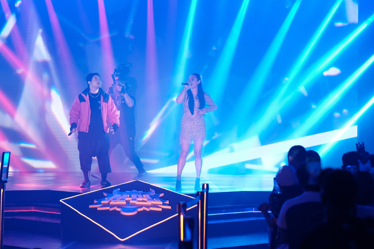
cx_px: 187
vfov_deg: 10.2
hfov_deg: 15.2
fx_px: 1402
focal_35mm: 135
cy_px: 124
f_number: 2.5
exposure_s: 1/180
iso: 400
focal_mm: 90
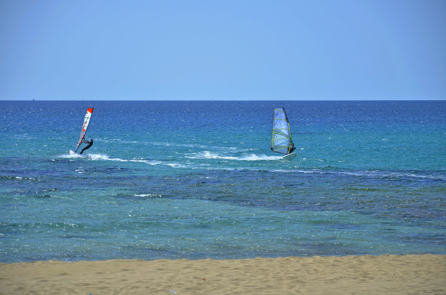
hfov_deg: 13.1
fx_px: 1947
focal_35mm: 158
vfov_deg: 8.7
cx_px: 223
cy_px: 148
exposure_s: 1/500
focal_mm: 105
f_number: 5.6
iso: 100
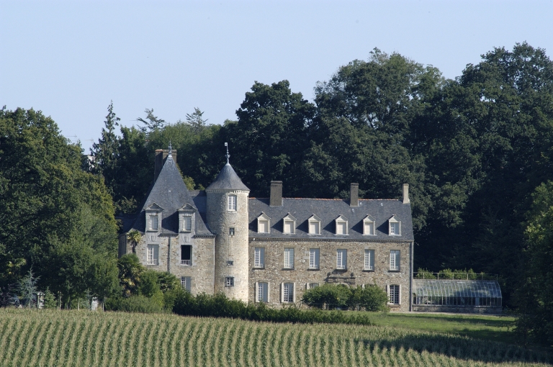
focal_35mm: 450
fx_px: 6904
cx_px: 276
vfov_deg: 3.0
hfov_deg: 4.6
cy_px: 184
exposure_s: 1/500
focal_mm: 300
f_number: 9
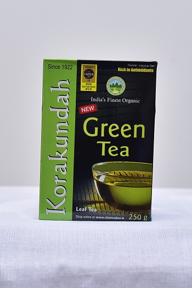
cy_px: 144
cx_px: 96
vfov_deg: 50.7
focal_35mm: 38
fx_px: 304
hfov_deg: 35.0
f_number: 4
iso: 1250
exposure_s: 1/125
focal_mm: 38
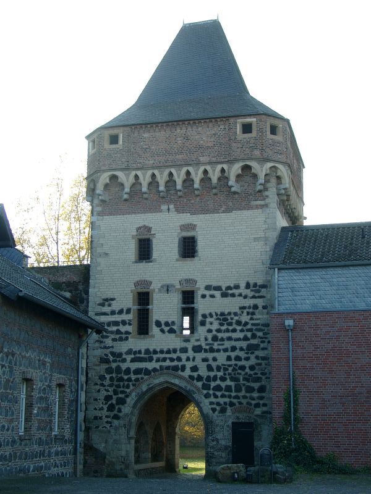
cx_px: 186
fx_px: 815
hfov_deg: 25.7
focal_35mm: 57
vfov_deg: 33.8
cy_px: 247
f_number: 4
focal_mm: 11.76
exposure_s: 1/131
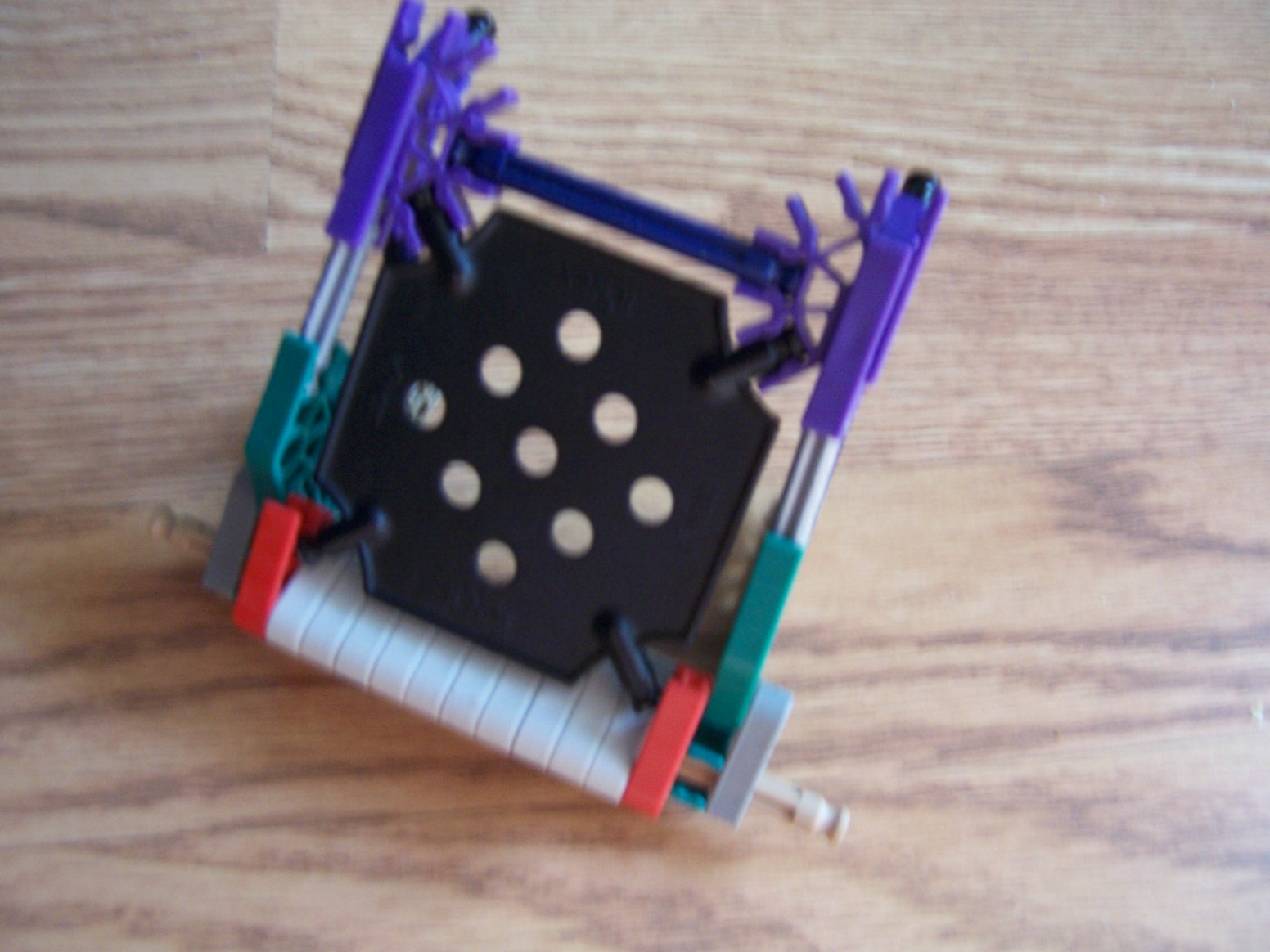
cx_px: 635
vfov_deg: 42.9
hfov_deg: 55.4
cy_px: 476
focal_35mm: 33
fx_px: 1211
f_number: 3.4
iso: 140
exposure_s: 1/10
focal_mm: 5.5
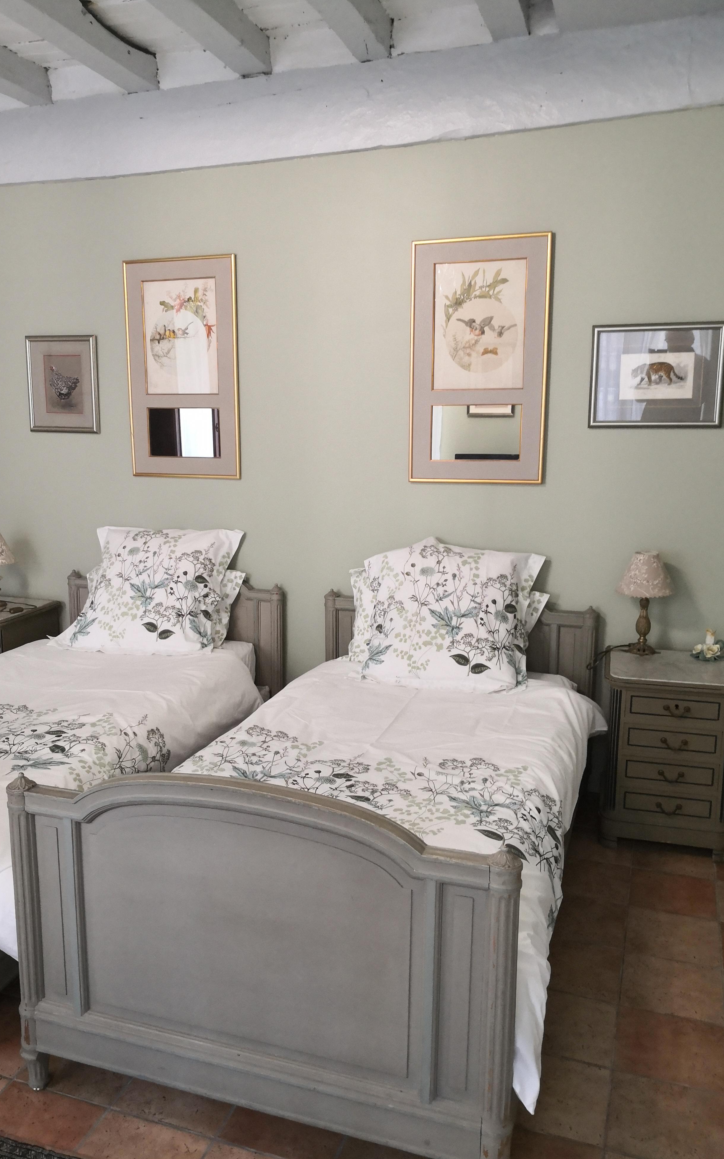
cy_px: 581
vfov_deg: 64.6
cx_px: 304
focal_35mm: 29
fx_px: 916
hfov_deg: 43.0
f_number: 1.6
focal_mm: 3.95
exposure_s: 1/33.3
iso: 200
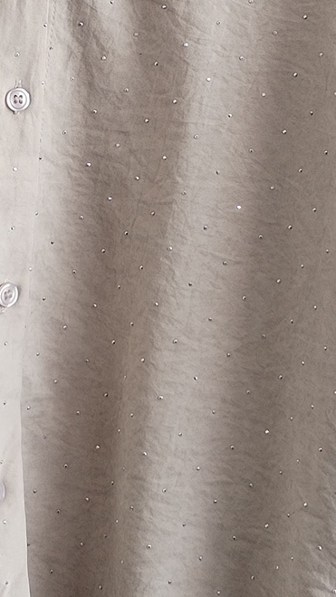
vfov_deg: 18.4
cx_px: 71
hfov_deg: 10.5
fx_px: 1820
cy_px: 101
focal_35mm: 115
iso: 133
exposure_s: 1/100
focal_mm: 4.75
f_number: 1.8
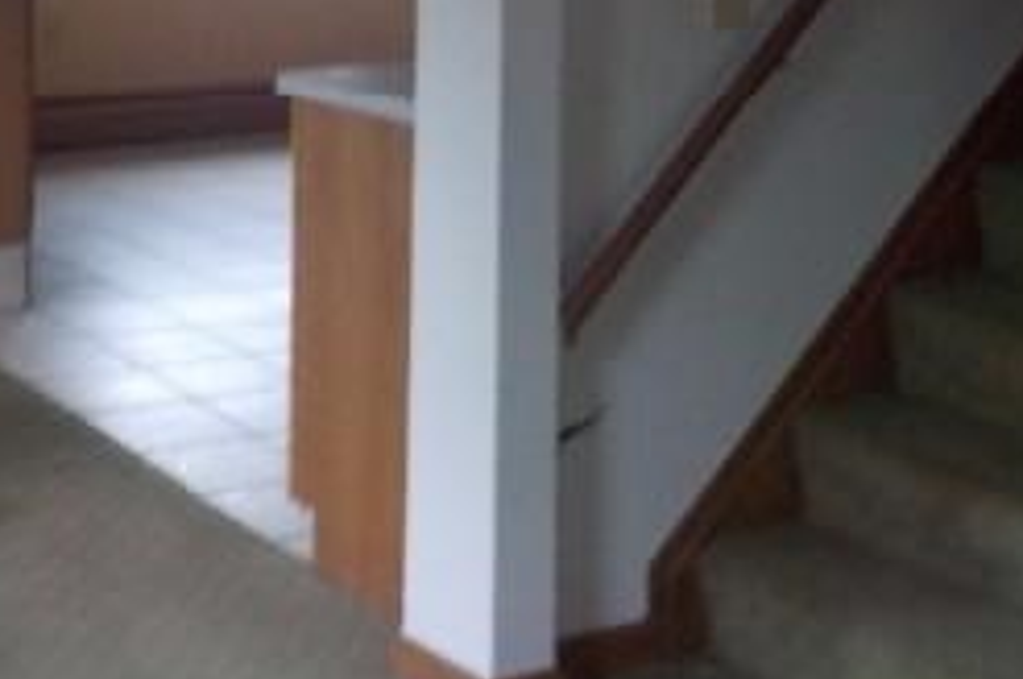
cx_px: 319
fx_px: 2299
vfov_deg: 16.2
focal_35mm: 81
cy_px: -104
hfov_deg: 24.9
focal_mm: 4.1
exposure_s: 1/30
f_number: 3.3
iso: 180
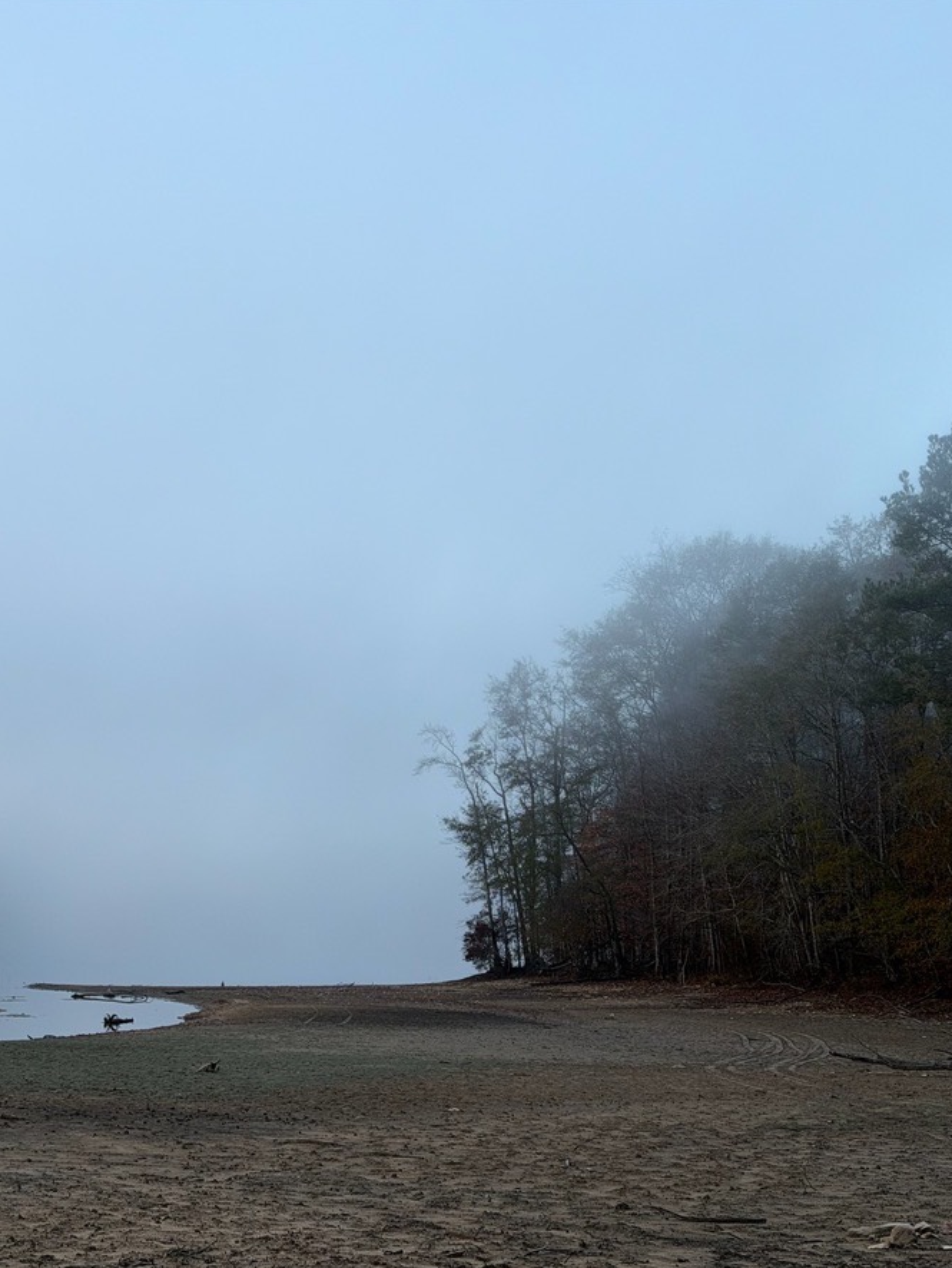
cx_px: 169
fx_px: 2382
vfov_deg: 29.8
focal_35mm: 65
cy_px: 640
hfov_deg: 22.3
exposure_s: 1/855
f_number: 1.78
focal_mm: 6.76
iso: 64
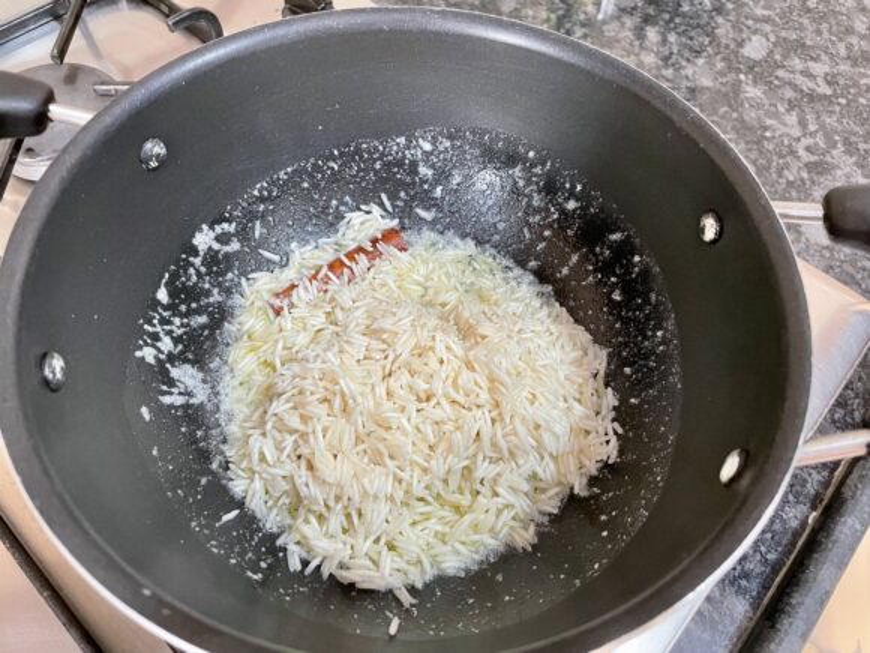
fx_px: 653
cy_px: 326
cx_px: 435
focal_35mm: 26
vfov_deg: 53.1
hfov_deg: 67.3
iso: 320
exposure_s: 1/50
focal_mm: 4.2
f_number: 1.6
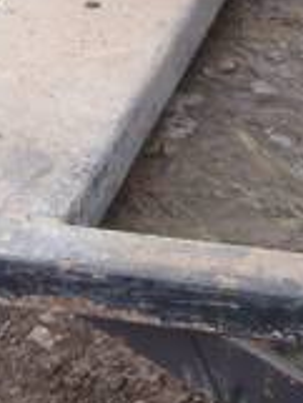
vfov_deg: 12.9
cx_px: 451
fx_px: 1620
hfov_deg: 10.3
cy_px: -313
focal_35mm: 139
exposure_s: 1/80
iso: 80
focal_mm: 5
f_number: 3.5
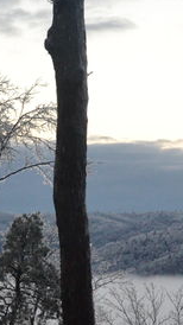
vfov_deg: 13.9
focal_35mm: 154
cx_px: 4
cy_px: 222
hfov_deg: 7.8
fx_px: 1333
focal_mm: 35
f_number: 9
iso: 4000
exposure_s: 1/320
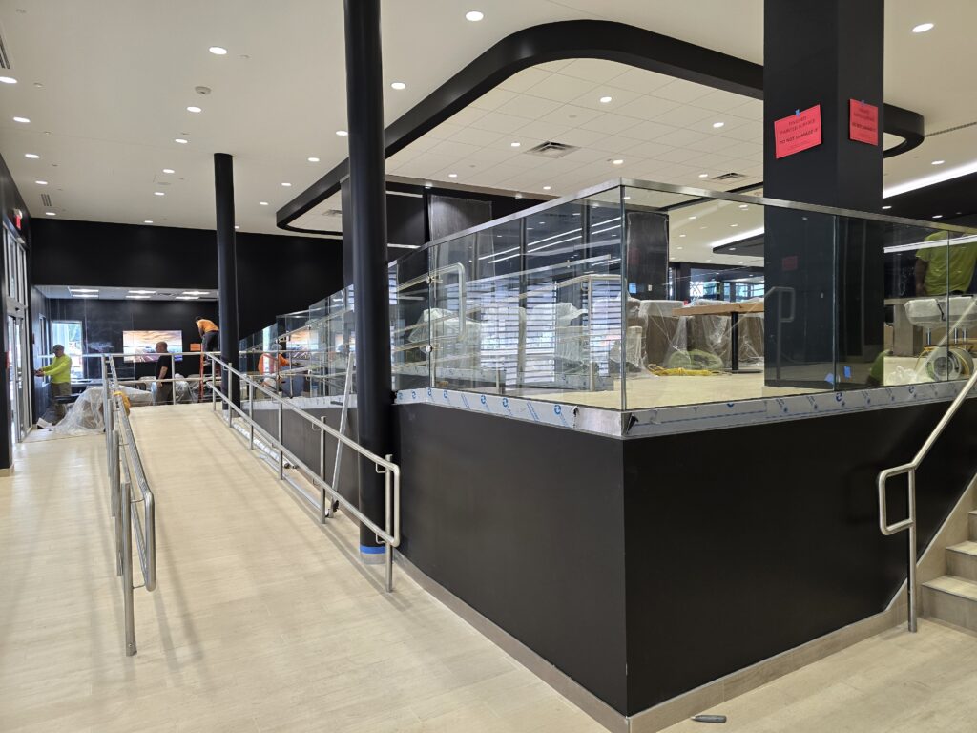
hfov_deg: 73.9
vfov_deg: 58.9
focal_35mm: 23
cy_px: 366
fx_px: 649
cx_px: 488
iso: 200
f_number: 1.7
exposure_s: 1/120
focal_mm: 6.3
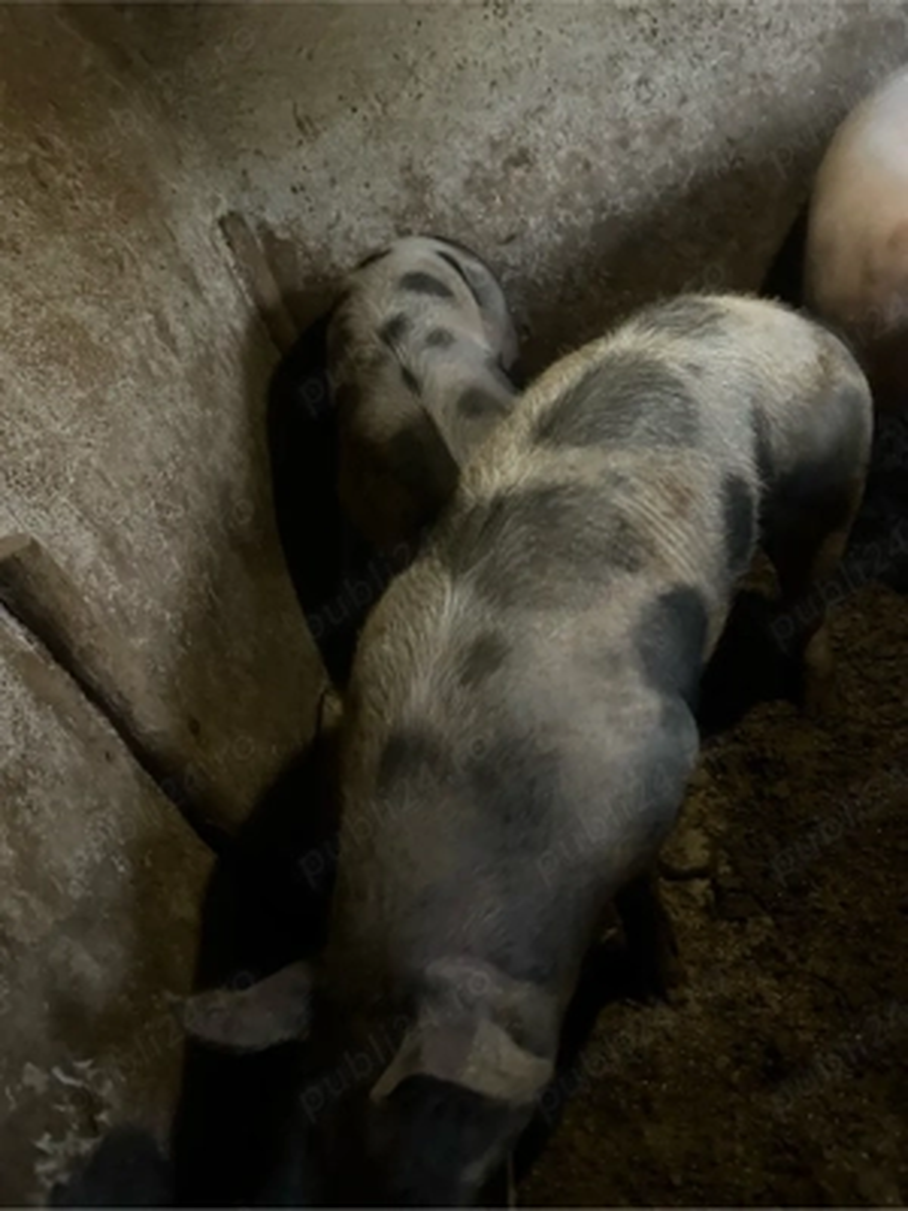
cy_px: 606
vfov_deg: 67.3
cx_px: 454
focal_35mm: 26
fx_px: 909
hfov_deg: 53.1
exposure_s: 1/28
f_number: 1.5
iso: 800
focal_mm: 5.7
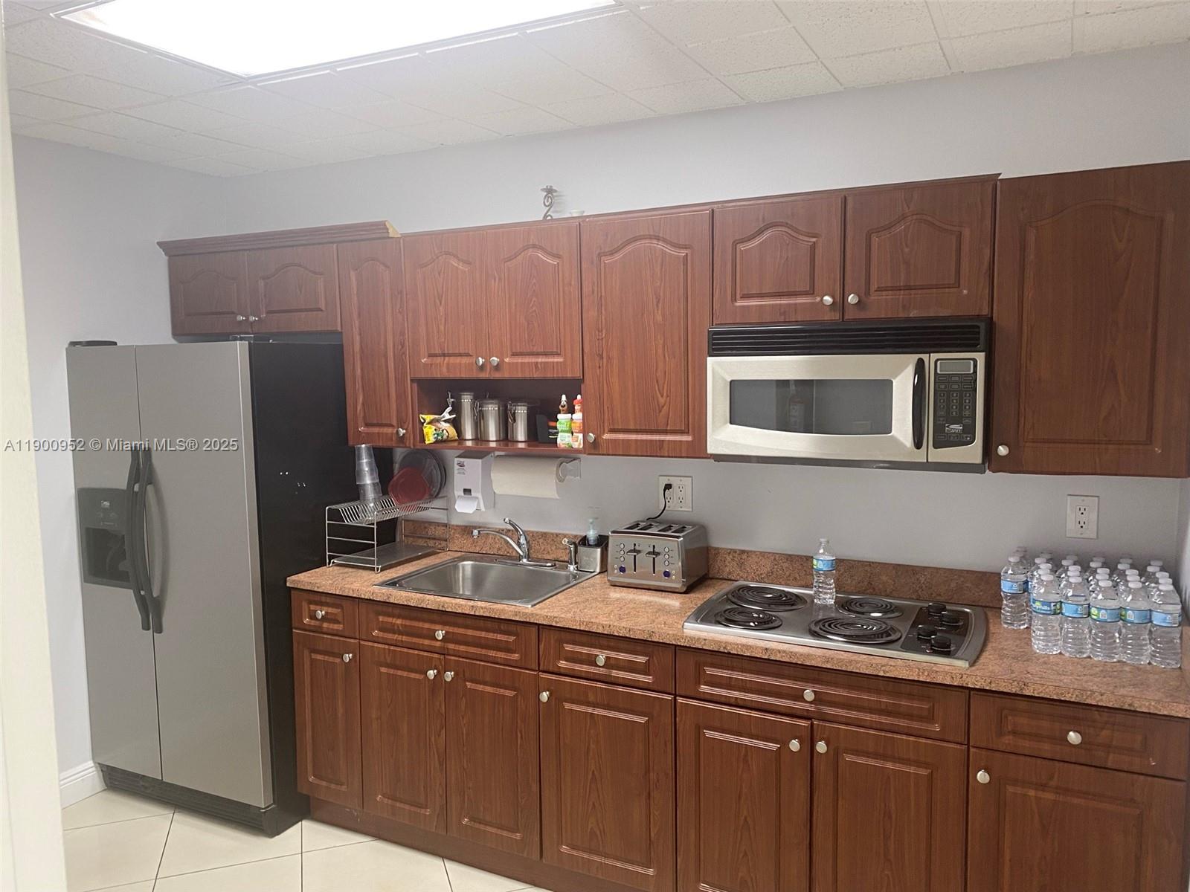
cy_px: 446
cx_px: 595
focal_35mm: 26
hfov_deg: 67.3
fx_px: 894
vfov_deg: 53.1
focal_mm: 4.25
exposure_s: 1/60
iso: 100
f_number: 1.8
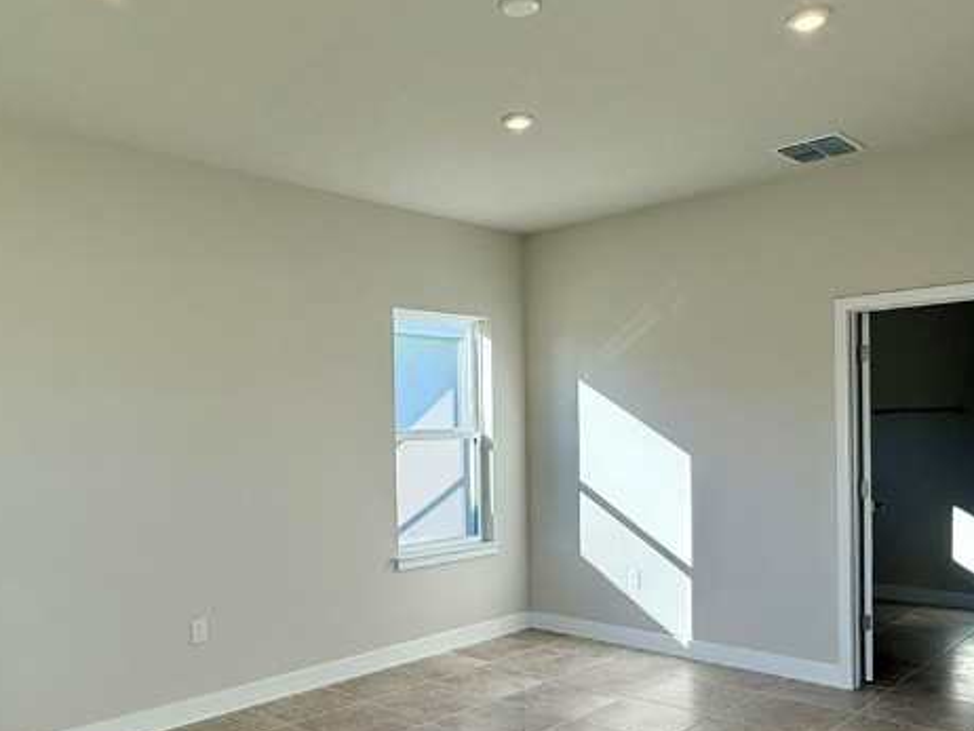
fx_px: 873
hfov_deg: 58.3
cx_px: 457
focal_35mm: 31
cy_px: 455
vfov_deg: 45.1
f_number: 2.2
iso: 64
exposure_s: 1/465
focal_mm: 2.22
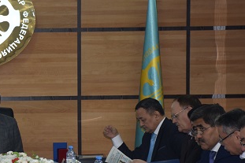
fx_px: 1422
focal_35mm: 209
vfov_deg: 6.6
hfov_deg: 9.8
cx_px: 2
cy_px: 120
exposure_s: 1/125
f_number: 5.6
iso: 720
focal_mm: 62
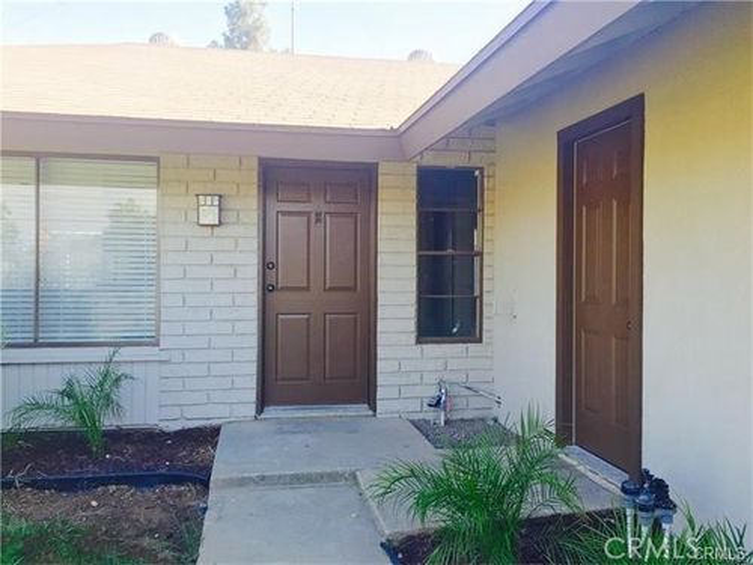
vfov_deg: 48.2
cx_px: 376
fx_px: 631
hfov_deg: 61.7
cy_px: 282
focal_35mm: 29
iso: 32
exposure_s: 1/395
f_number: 2.2
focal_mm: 4.15
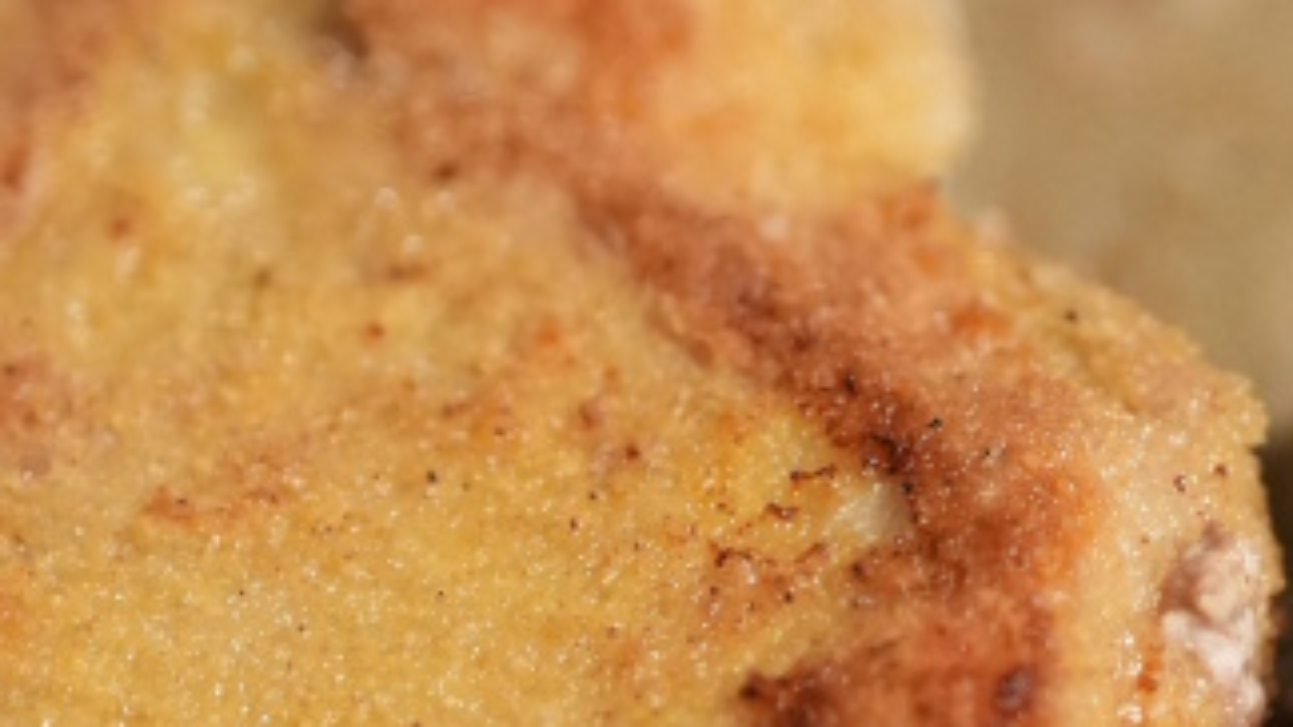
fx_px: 11310
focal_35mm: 330
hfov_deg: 6.5
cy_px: 539
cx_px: 1317
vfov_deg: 3.7
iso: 2500
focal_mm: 85
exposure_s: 1/1250
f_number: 1.4
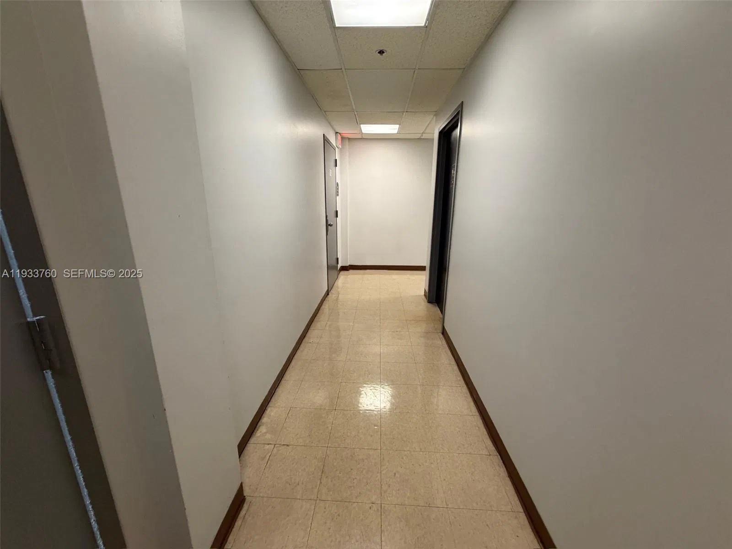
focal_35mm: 14
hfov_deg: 102.1
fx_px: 296
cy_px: 274
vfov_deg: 85.7
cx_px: 366
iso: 320
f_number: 2.2
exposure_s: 1/60
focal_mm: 2.22
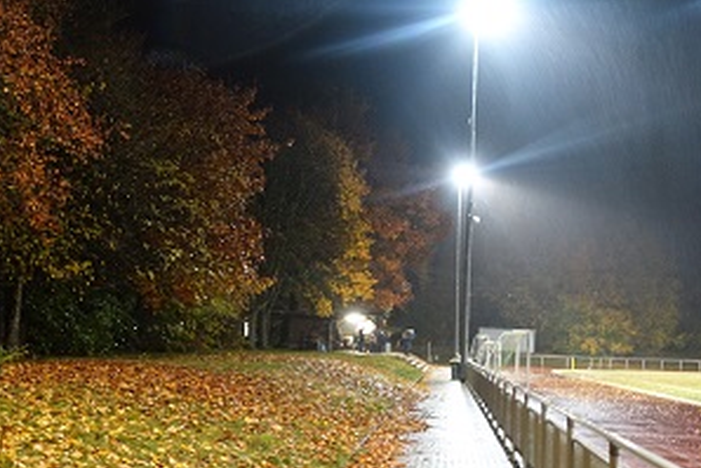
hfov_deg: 33.5
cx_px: 206
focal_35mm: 59
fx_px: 1149
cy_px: 292
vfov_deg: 23.0
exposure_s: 1/8
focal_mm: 14.9
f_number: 2.8
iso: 1250
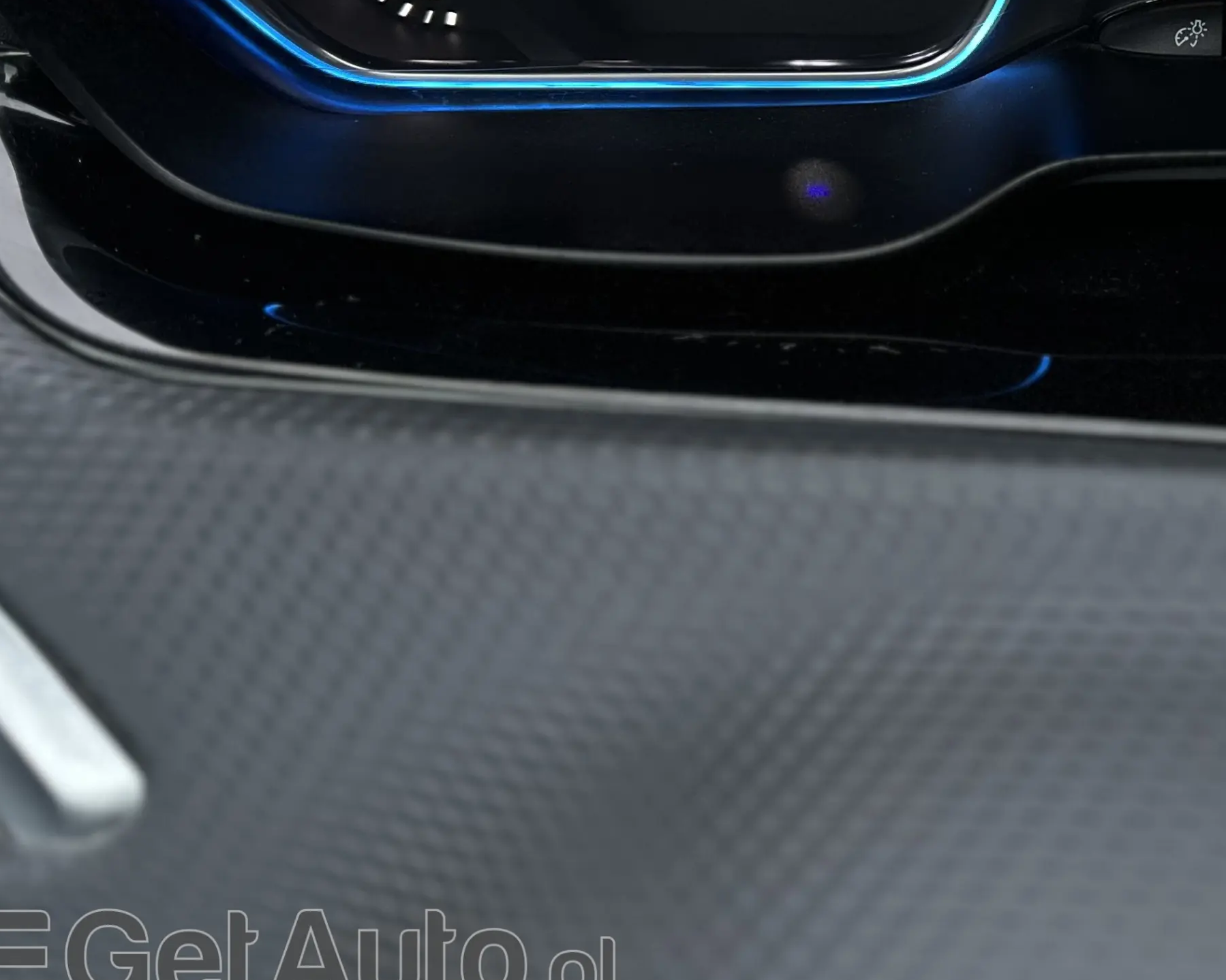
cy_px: 53
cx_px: 1253
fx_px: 1814
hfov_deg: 33.8
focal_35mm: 50
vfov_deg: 28.8
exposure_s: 1/60
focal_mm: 6.86
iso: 400
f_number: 1.78
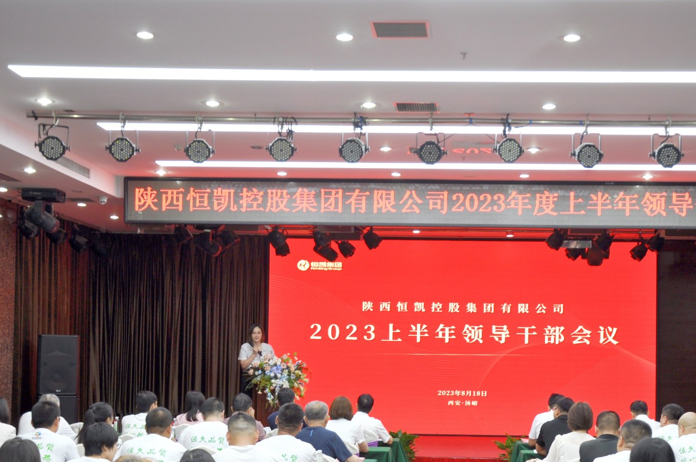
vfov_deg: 23.6
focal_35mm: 57
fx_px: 1101
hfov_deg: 34.9
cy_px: 312
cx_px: 429
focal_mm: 26
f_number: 6.3
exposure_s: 1/40
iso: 200
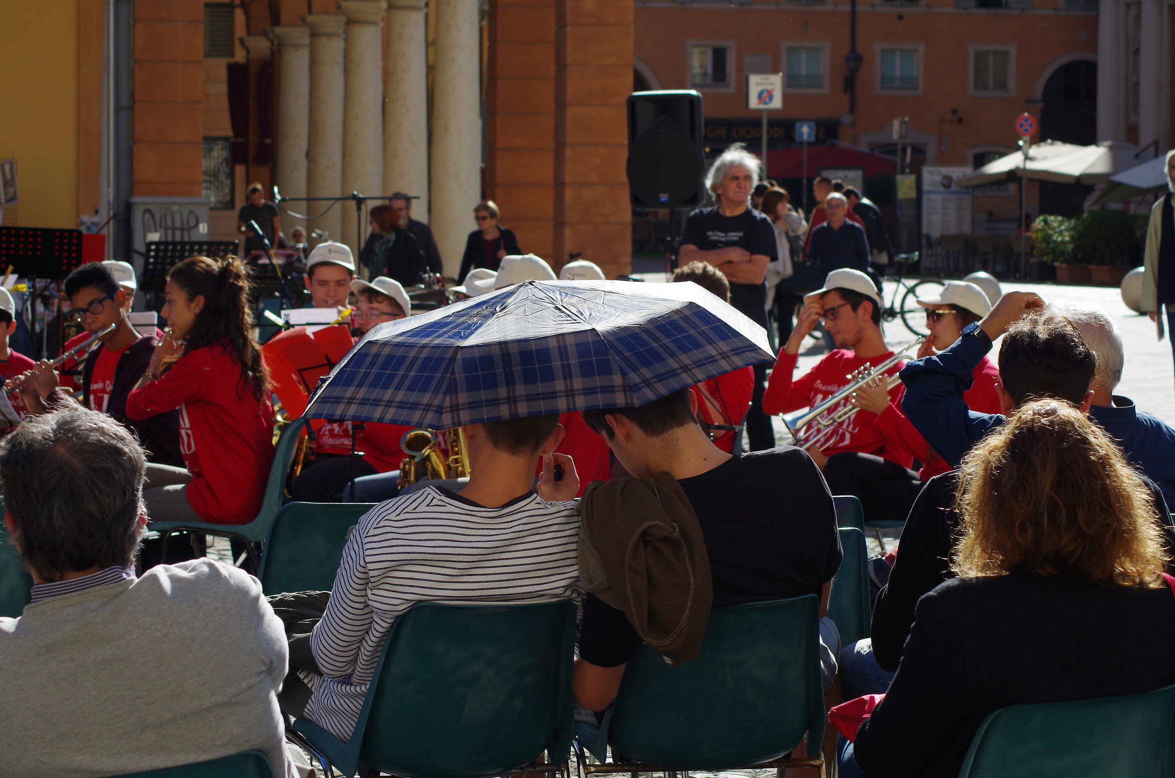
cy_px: 389
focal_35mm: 105
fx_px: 3420
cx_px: 588
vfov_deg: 13.0
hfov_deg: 19.5
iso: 200
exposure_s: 1/400
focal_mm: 70
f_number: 8
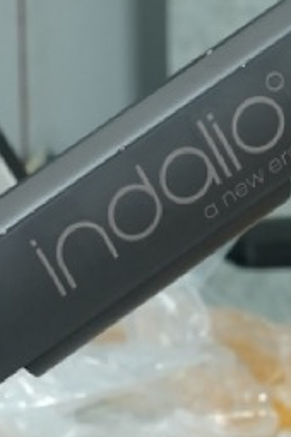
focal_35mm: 251
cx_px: 32
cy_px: 206
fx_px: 3043
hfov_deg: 5.5
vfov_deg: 8.2
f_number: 7.1
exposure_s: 1/100
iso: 2000
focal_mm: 50
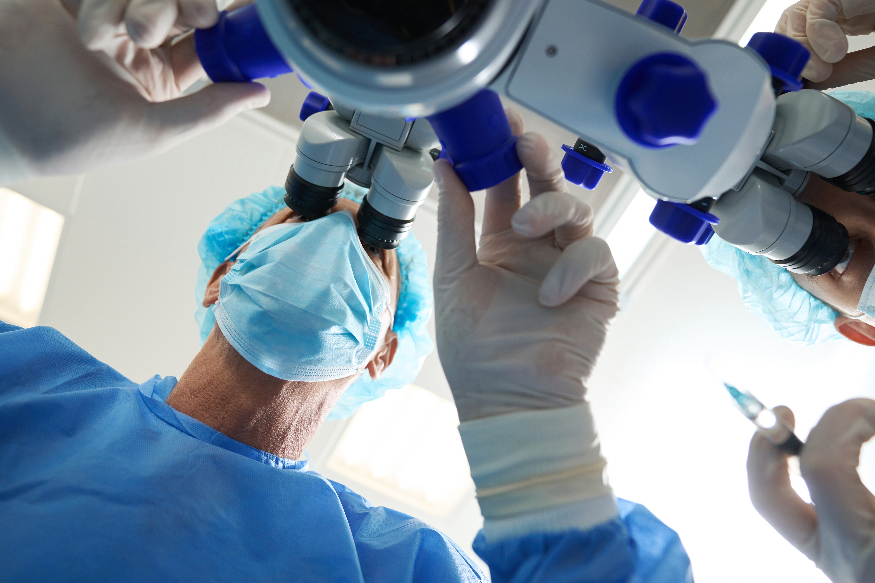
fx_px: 583
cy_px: 230
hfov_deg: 73.7
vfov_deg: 52.7
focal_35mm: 24
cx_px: 432
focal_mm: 18
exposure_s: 1/250
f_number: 2.8
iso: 250
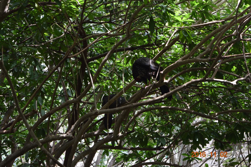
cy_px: 84
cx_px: 126
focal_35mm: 82
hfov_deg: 24.6
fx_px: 575
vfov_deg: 16.5
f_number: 5.6
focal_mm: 55
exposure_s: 1/125
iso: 400
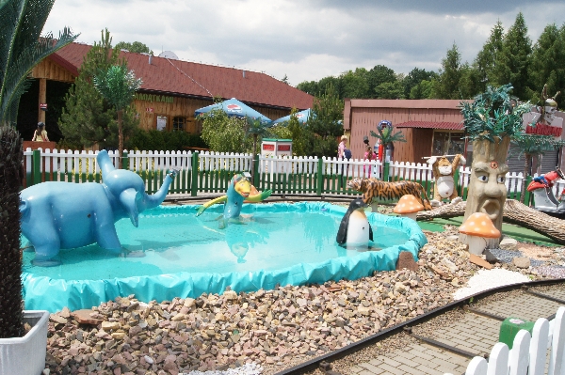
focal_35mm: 33
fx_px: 517
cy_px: 188
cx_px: 282
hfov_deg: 57.3
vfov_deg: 39.9
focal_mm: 22
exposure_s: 1/160
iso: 200
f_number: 16
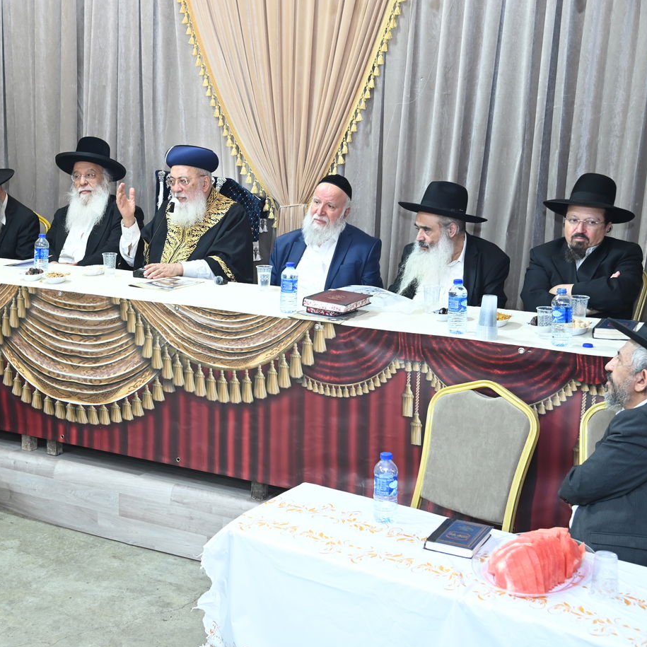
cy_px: 322
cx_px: 175
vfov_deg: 32.8
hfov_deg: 32.3
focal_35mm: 52
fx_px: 1100
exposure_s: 1/200
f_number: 5
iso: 1600
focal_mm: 40
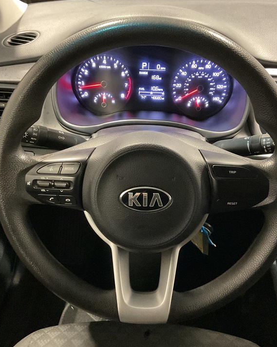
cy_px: 173
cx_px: 140
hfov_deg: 39.2
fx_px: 389
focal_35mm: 38
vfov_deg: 47.9
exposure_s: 1/30
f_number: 1.8
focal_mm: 3
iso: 500
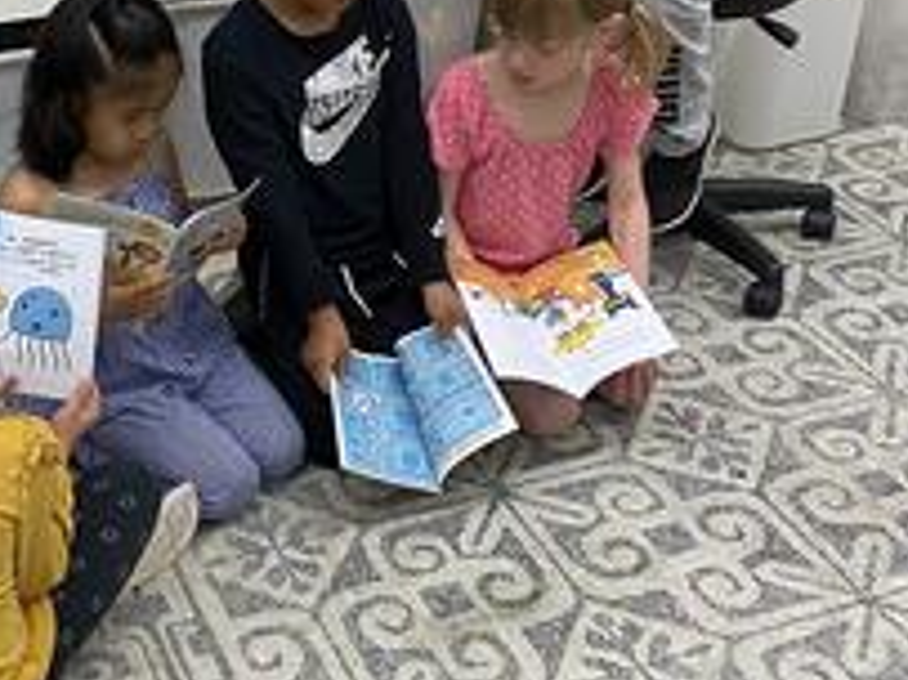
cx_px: 324
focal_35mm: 48
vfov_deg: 30.2
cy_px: 271
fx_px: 1258
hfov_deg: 39.3
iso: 125
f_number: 1.8
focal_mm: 4.25
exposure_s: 1/60
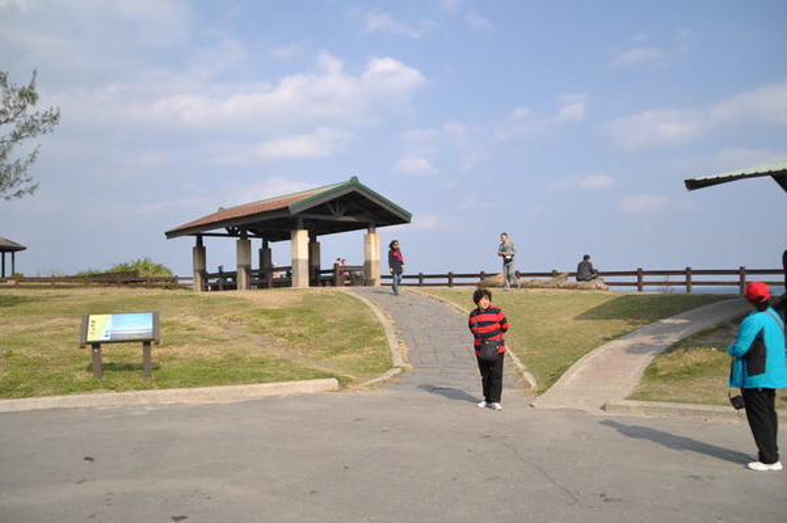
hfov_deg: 57.3
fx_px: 721
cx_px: 394
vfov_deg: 39.9
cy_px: 262
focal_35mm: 33
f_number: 3.5
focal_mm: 22
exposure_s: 1/1000
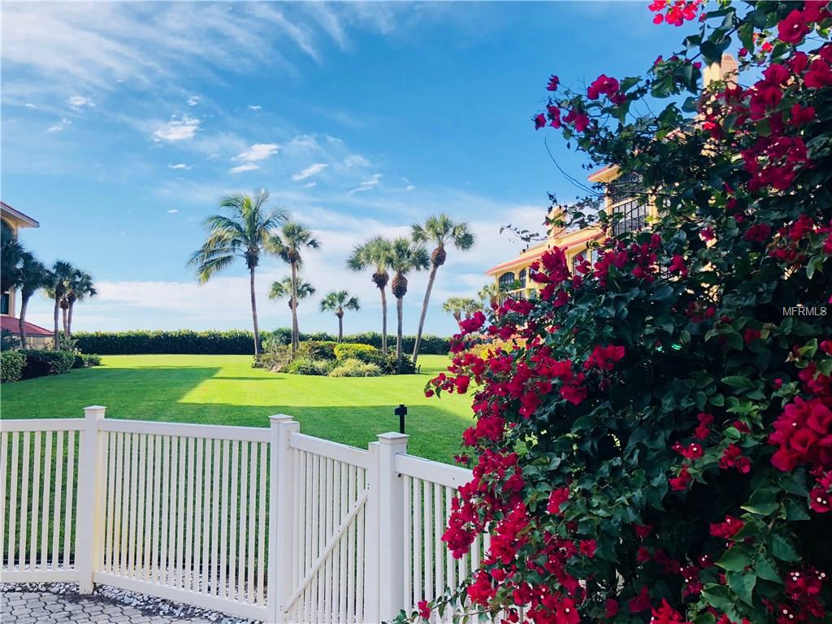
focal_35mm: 28
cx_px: 416
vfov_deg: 49.7
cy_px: 312
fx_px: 673
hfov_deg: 63.4
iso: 20
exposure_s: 1/607
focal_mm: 4
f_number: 1.8
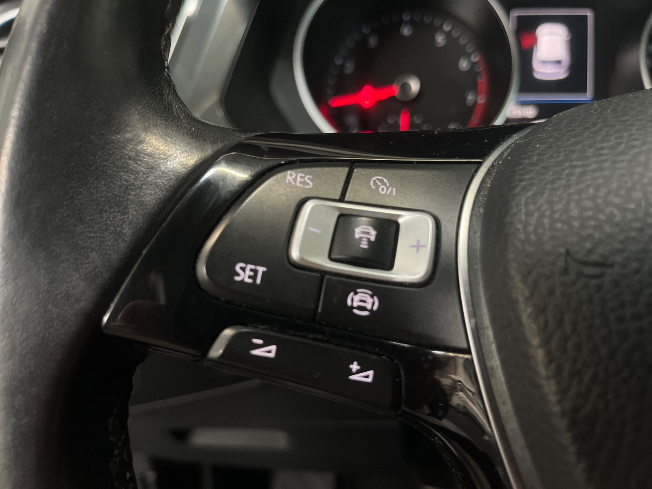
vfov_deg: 53.1
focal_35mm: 26
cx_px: 326
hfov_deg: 67.3
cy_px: 244
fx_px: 490
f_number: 1.6
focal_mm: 5.1
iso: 500
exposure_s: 1/48
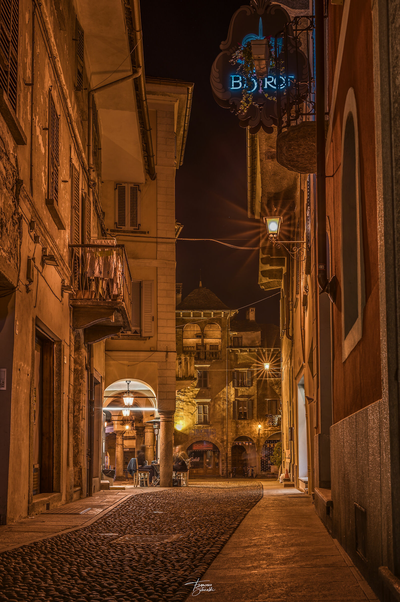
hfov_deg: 37.8
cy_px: 301
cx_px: 200
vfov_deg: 54.5
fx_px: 584
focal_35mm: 35
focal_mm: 35
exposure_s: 8
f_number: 4.5
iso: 100
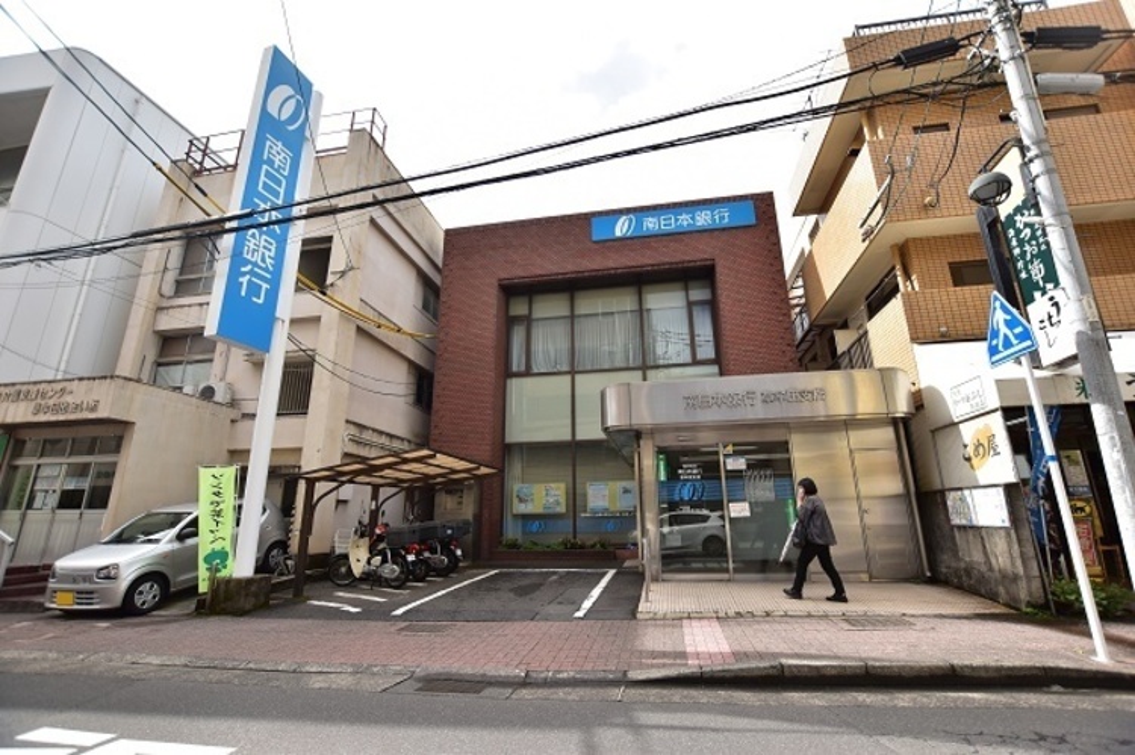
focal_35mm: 15
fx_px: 473
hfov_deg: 100.4
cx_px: 568
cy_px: 378
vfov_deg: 77.2
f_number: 4.5
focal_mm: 10
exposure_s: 1/1000
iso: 160
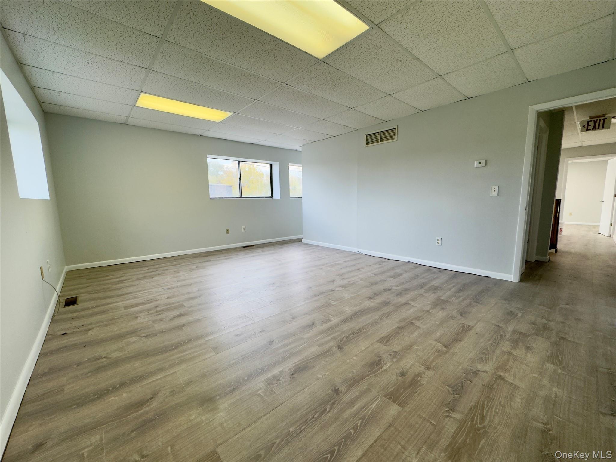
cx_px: 308
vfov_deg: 85.7
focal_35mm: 14
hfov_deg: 102.1
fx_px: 249
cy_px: 231
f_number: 2.2
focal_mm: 2.22
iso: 80
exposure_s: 1/120
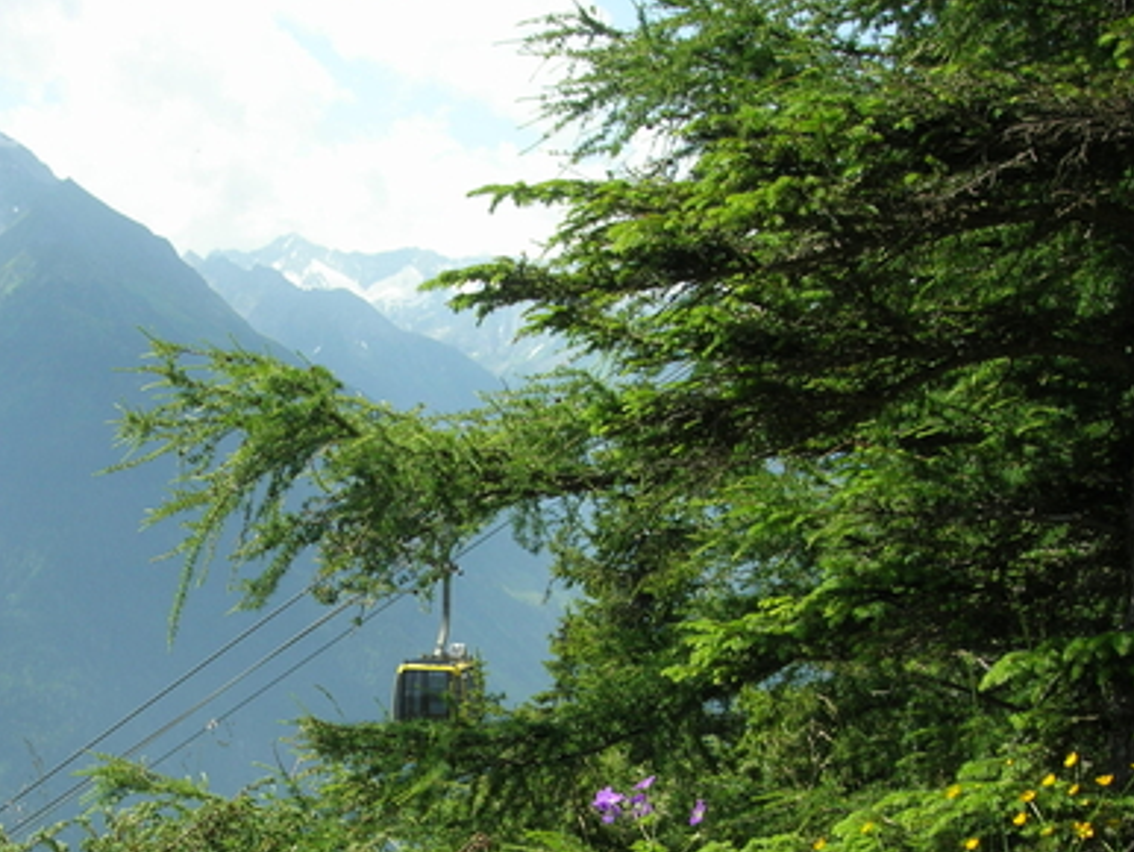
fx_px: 1934
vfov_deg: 24.6
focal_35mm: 59
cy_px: 643
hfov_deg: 32.4
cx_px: 367
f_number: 4.8
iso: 64
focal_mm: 7.8
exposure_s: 1/359
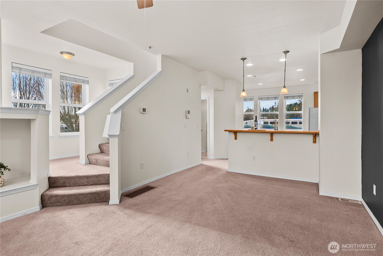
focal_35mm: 18
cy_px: 128
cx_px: 192
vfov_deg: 67.4
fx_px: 192
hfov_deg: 90.0
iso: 1000
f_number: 7.1
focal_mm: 18
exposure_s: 1/25
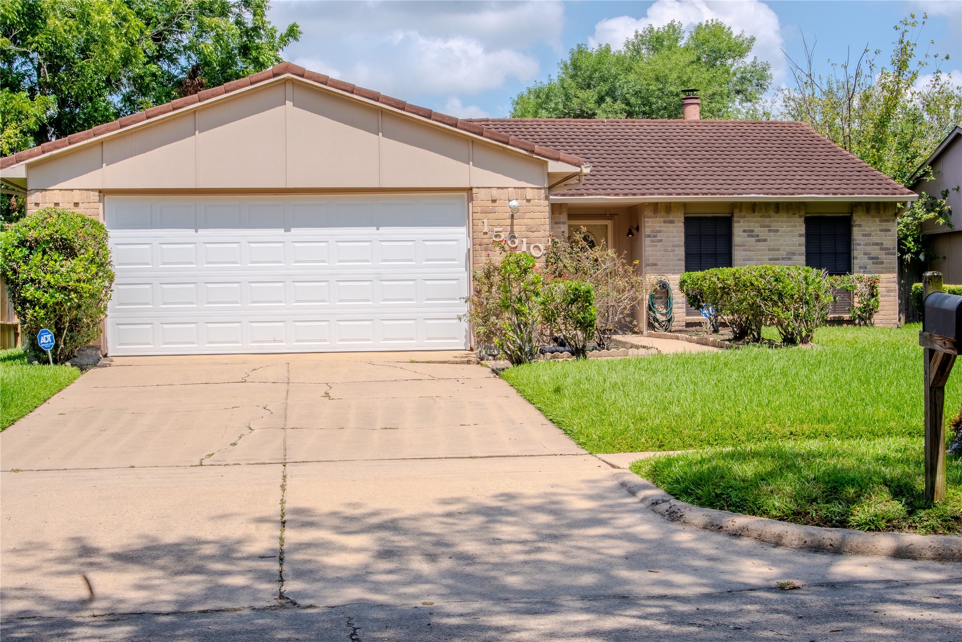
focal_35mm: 52
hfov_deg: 37.9
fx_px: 1403
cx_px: 481
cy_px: 321
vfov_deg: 25.8
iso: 250
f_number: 18
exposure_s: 1/800
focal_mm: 35
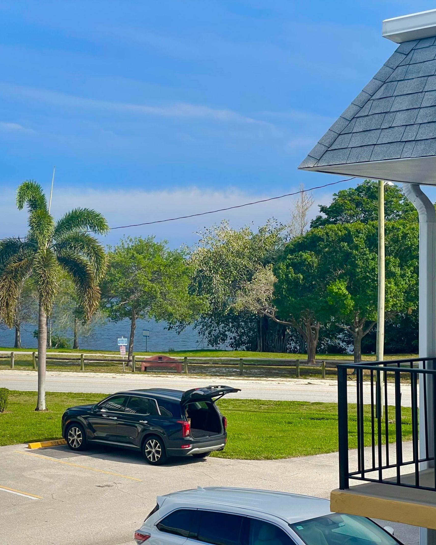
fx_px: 1097
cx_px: 208
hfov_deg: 22.5
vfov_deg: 27.9
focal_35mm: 68
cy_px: 272
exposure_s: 1/1370
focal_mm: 6
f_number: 2
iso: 25
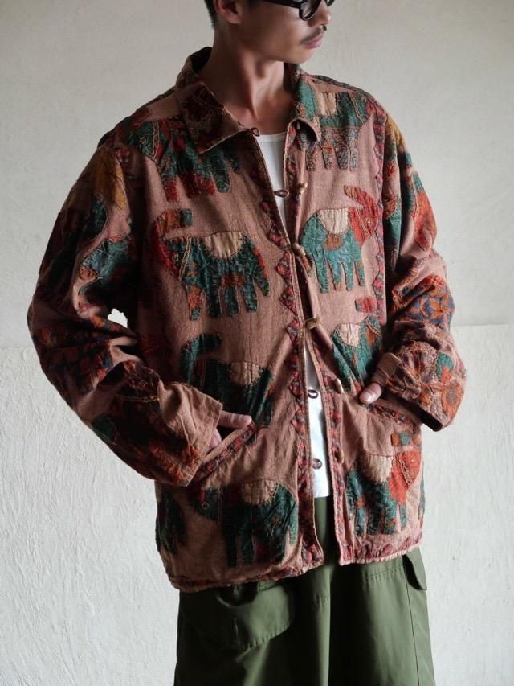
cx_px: 257
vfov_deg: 18.9
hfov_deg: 14.2
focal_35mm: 104
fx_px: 2058
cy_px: 343
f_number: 4
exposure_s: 1/125
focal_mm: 52
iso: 2000
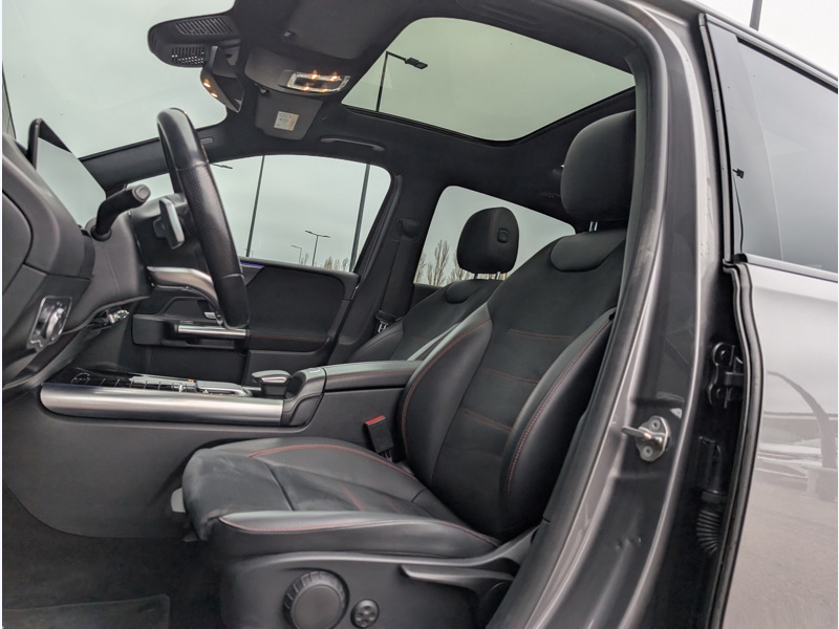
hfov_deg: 71.6
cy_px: 314
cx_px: 420
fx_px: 582
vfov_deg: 56.8
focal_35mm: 24
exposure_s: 1/238
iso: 21
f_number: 1.68
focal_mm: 6.9
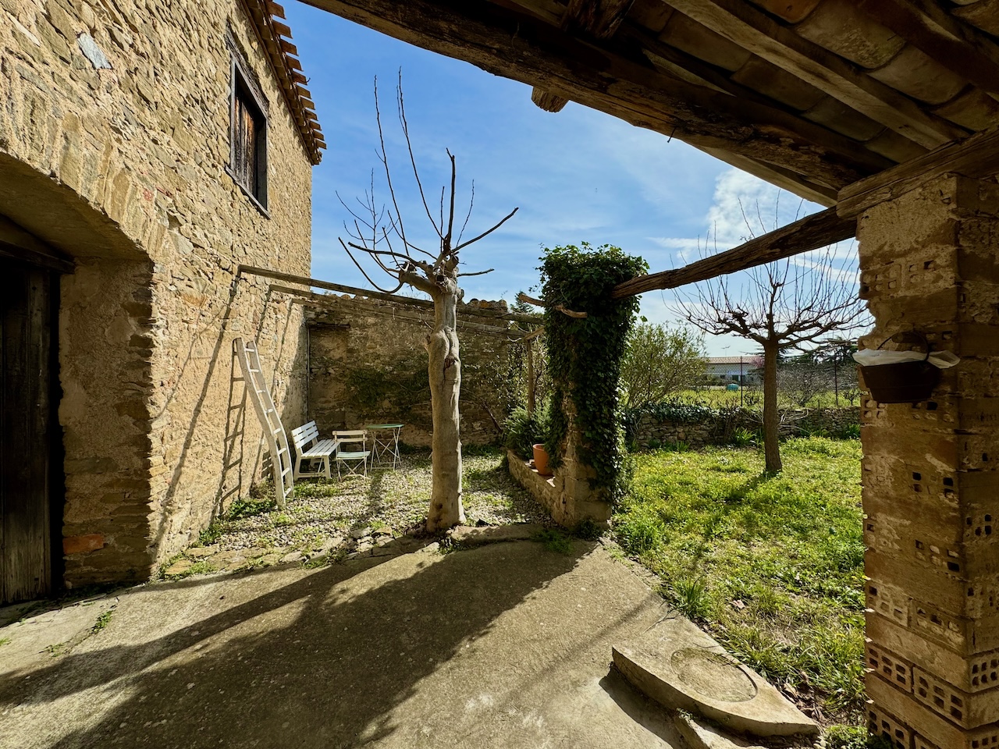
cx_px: 500
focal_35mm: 14
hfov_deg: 102.1
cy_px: 374
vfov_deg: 85.7
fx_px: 404
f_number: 2.2
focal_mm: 2.22
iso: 40
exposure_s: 1/1536
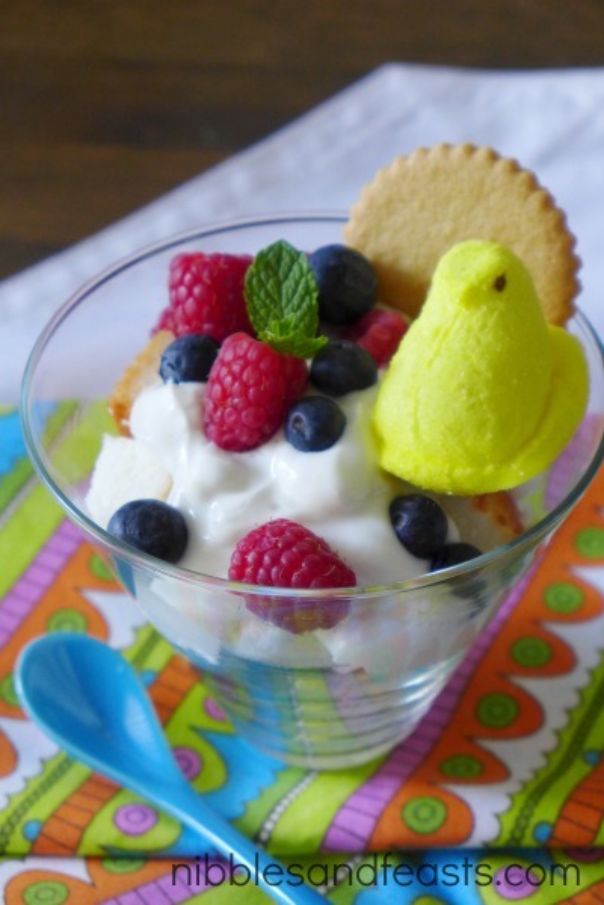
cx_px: 302
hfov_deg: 15.2
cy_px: 452
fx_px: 2262
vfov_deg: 22.6
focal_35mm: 90
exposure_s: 1/60
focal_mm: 17.7
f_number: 2.3
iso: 400
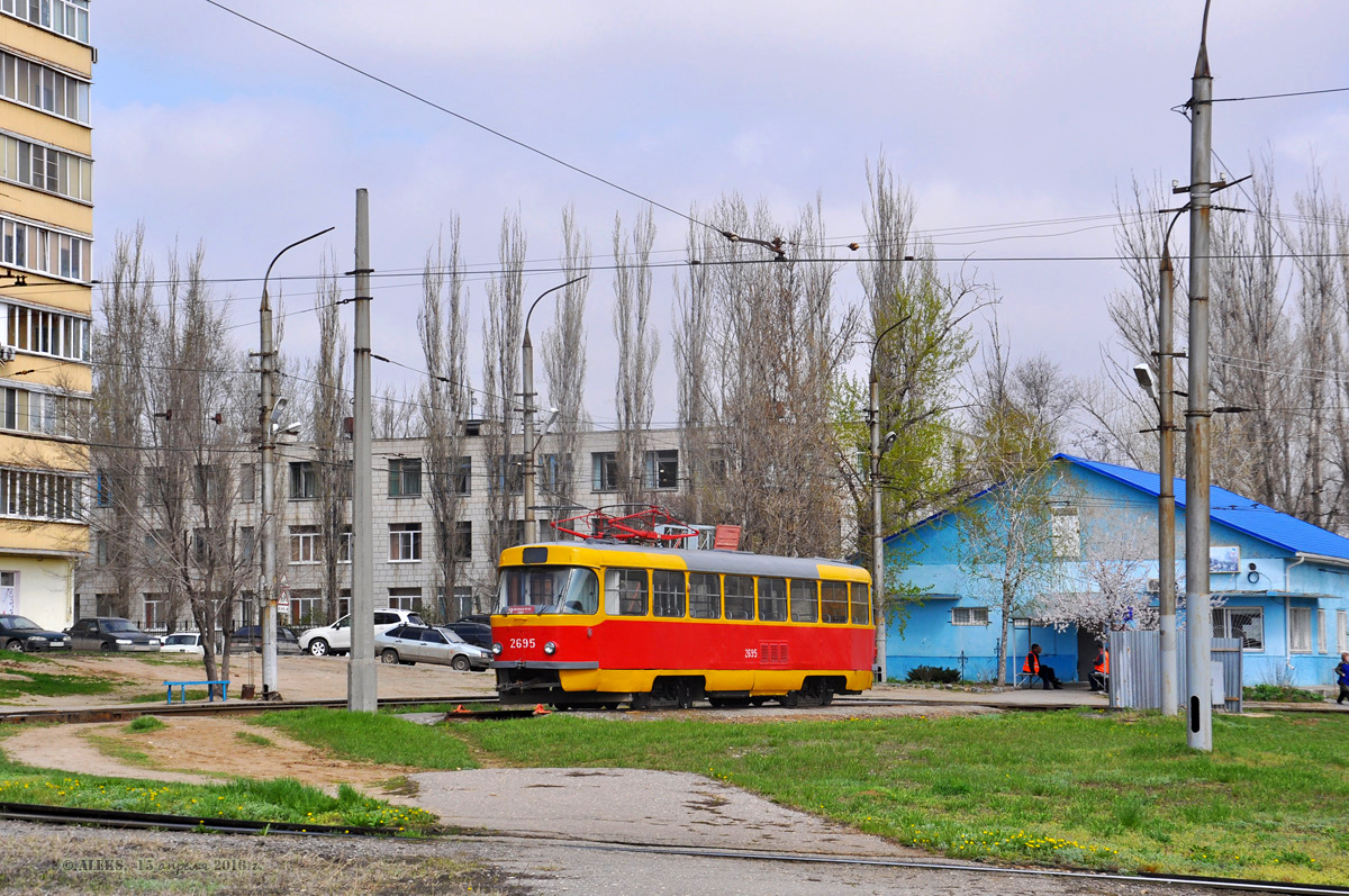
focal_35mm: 72
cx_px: 674
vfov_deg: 18.9
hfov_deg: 28.1
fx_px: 2695
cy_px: 448
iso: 200
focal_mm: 48
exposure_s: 1/500
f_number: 8
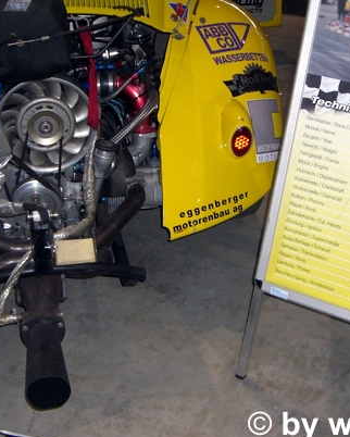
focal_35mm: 59
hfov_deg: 25.8
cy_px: 191
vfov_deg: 31.9
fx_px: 763
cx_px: 200
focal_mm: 6.2
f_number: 2.7
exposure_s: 1/60
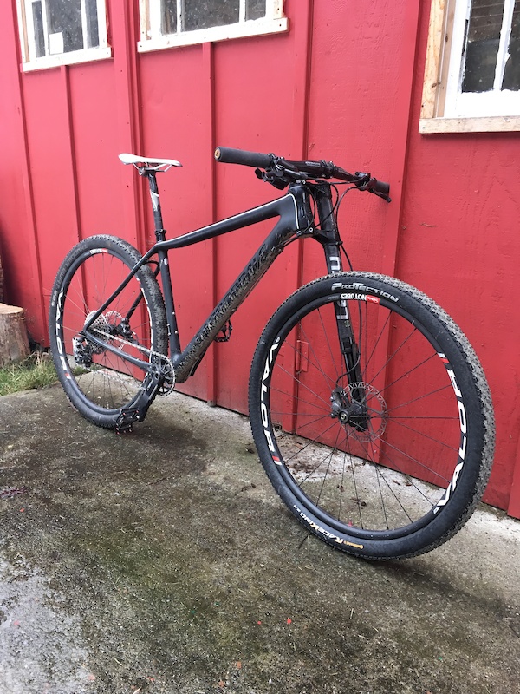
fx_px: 581
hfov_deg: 48.2
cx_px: 260
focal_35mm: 29
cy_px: 347
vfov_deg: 61.7
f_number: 2.2
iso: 25
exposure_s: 1/30
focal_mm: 4.15
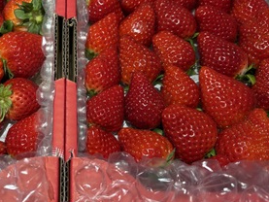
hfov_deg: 40.7
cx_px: 63
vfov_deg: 32.1
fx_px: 350
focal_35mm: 45
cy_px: 77
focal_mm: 5.96
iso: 80
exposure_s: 1/50
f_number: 1.6
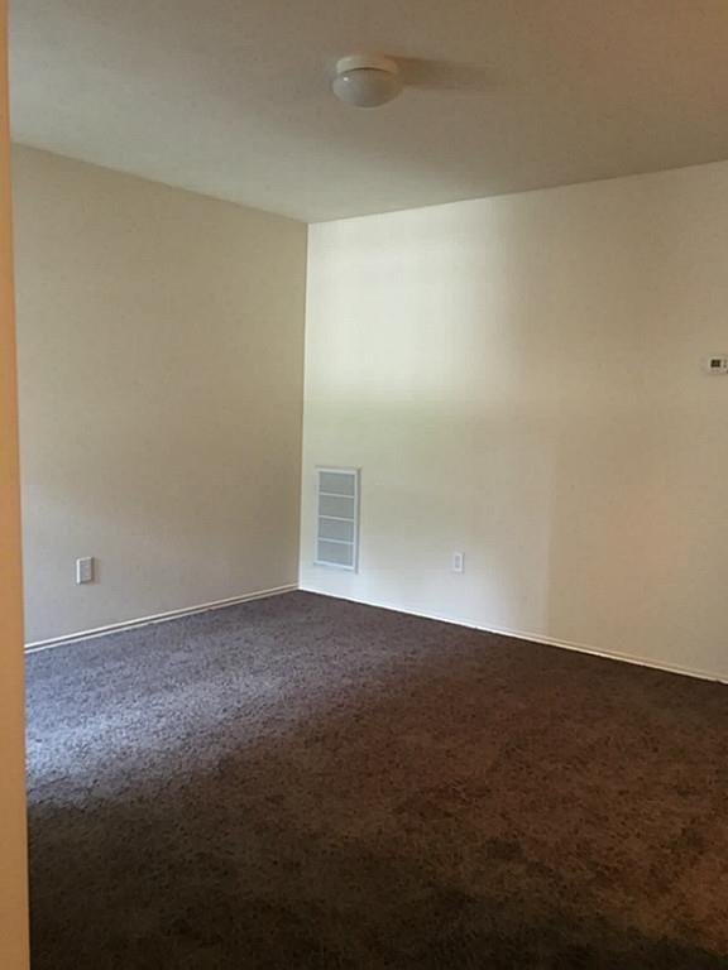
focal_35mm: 29
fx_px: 813
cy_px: 485
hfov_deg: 48.2
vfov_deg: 61.7
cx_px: 364
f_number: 2.2
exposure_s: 1/15
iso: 320
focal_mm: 4.15
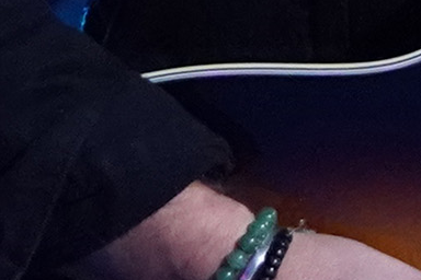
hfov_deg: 0.7
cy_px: -389
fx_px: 36577
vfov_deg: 0.4
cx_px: 898
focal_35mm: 3128
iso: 6400
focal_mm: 267
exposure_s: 1/200
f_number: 4
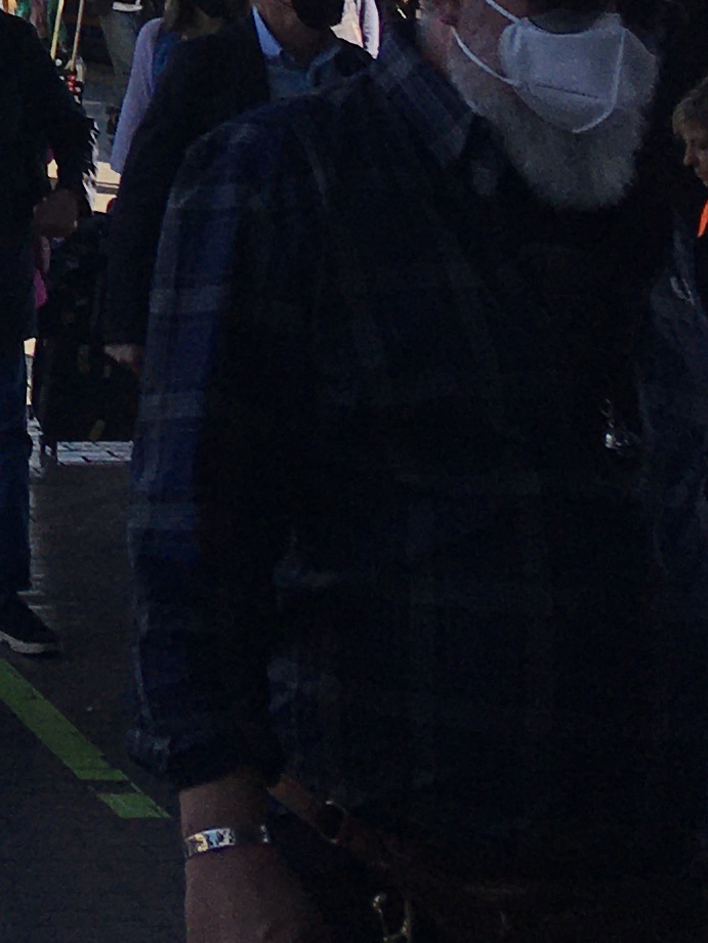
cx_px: -780
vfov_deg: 14.5
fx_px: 3463
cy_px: -452
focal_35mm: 127
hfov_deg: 10.6
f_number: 2.2
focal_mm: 4.15
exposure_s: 1/466
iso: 25
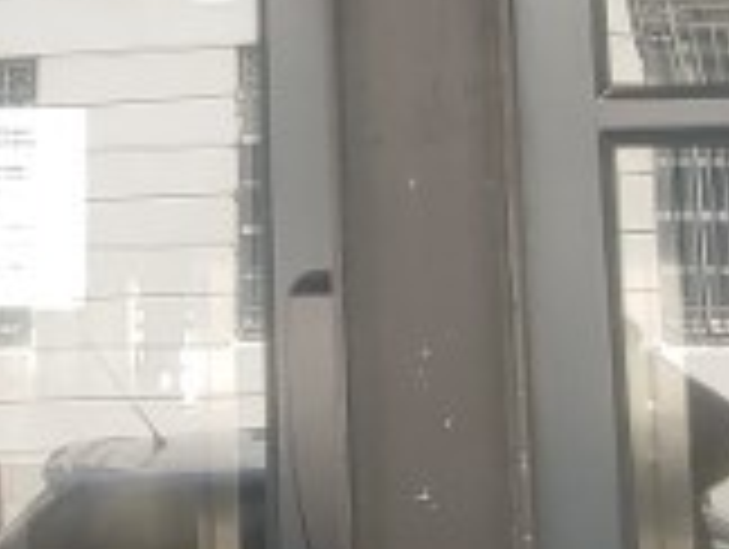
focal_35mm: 101
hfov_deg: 18.3
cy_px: -108
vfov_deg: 14.2
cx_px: -180
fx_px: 2130
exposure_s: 1/120
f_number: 1.9
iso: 50
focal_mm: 2.18
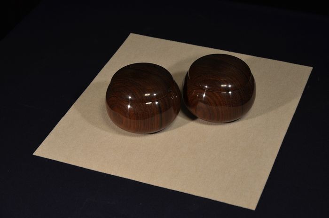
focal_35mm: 78
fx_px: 712
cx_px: 164
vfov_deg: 17.4
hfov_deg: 26.0
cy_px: 109
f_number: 5.6
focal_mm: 52
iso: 400
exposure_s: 1/30
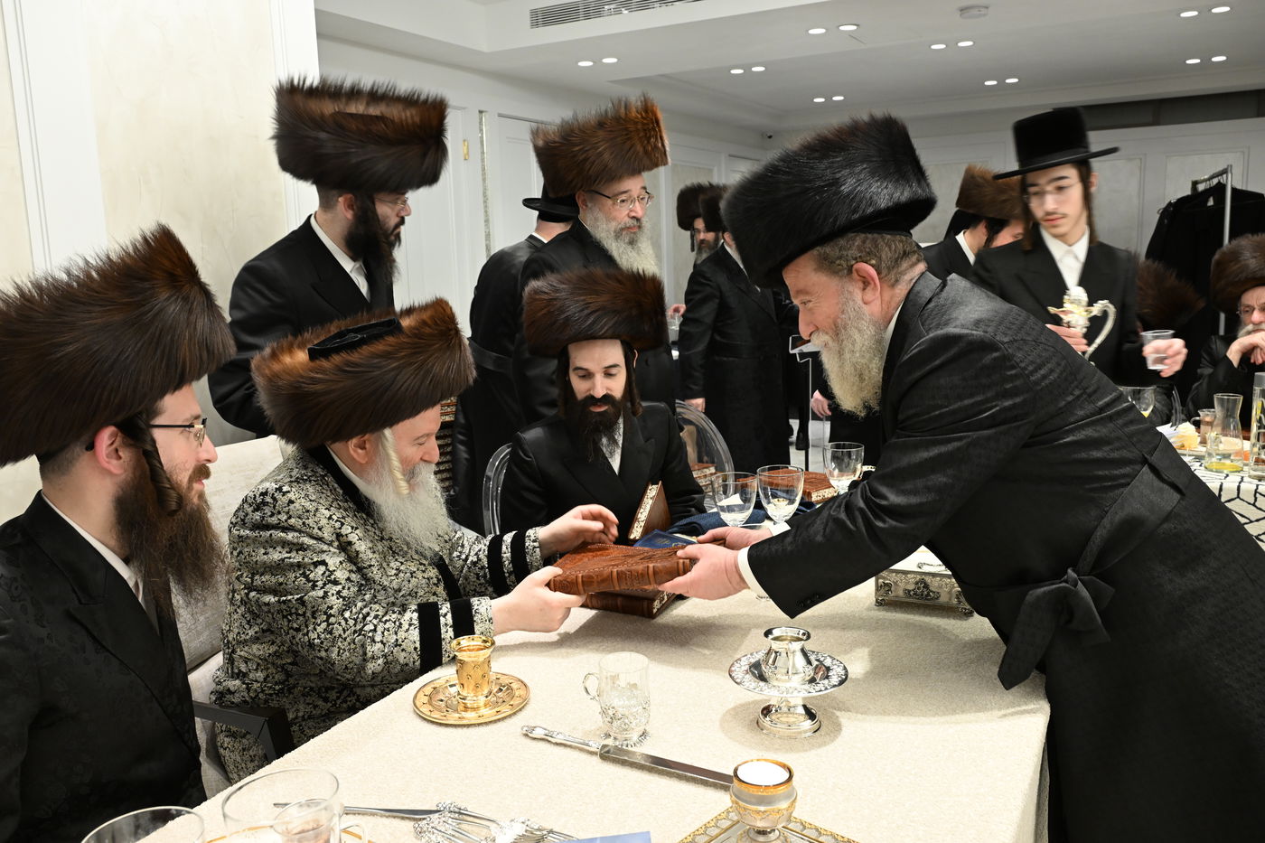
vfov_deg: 45.0
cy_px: 422
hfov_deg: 63.7
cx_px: 632
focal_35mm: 29
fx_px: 1019
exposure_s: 1/60
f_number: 8
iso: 1600
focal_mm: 29
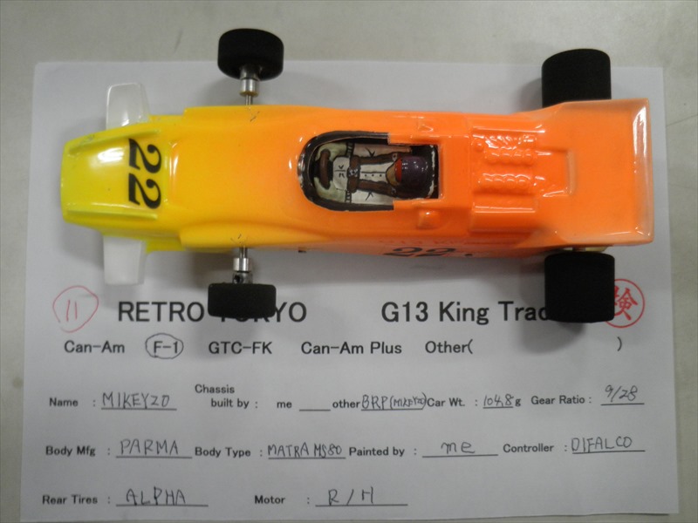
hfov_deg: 63.4
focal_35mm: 28
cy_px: 262
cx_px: 349
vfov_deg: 49.7
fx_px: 565
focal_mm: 5
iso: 200
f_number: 3.2
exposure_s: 1/25
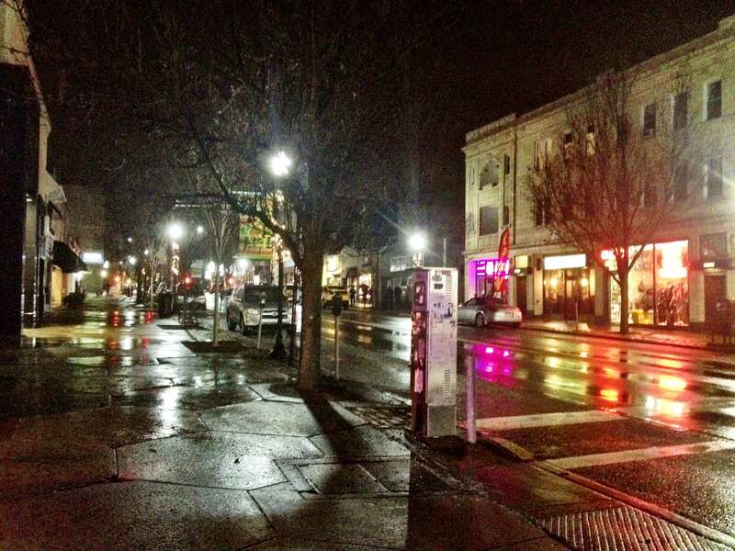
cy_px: 276
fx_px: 743
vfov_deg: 40.7
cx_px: 368
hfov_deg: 52.6
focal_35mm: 35
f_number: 2.4
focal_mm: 4.28
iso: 800
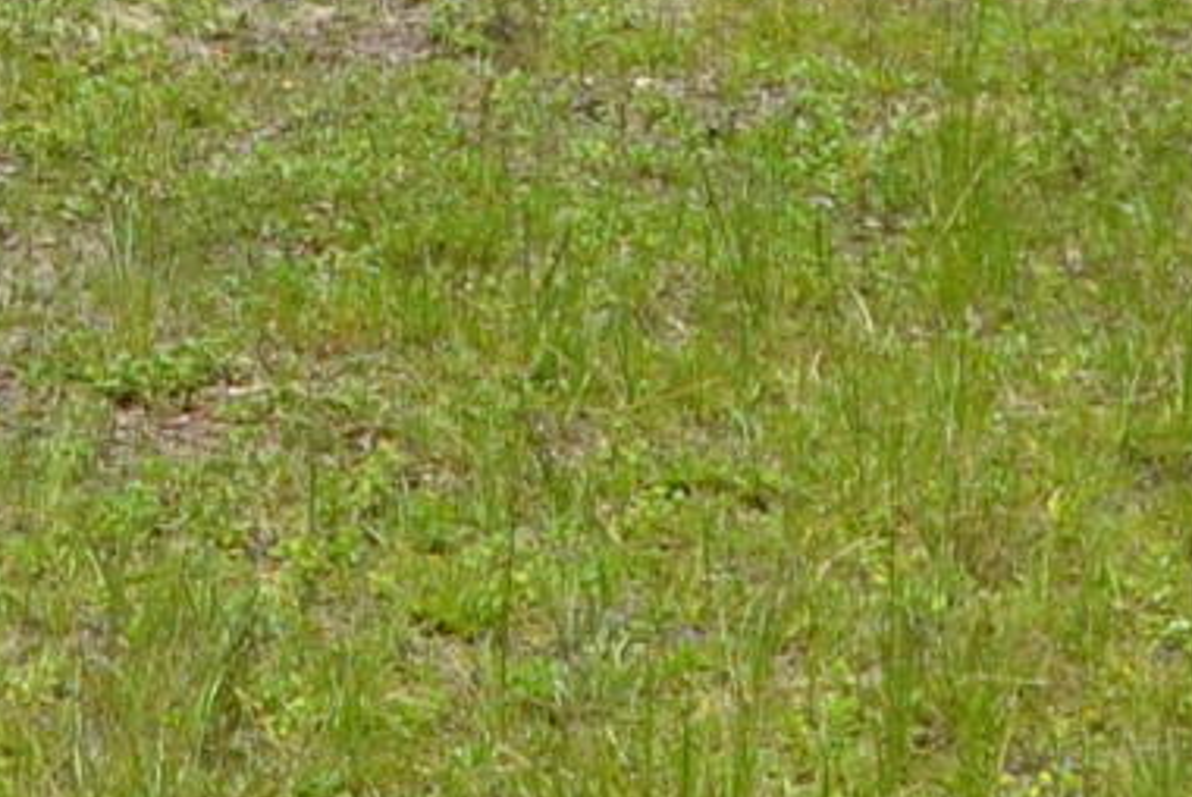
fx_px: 7058
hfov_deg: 9.4
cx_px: -486
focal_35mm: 213
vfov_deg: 6.0
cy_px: -1528
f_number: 7.1
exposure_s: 1/400
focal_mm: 18
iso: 100
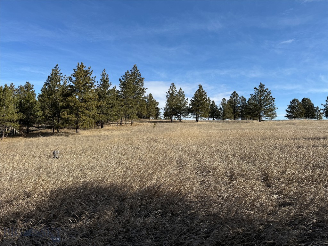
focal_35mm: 24
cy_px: 123
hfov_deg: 71.6
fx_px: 227
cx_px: 164
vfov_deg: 56.8
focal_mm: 6.76
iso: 80
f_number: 1.78
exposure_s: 1/4167
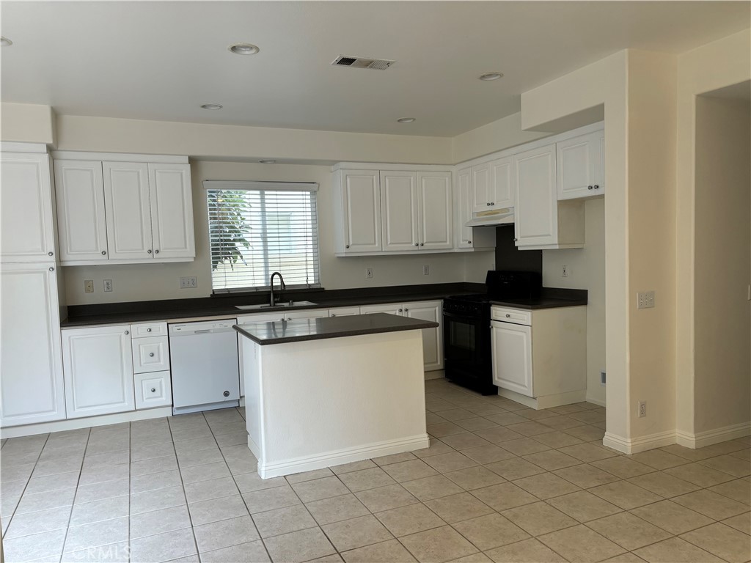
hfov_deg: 67.3
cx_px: 376
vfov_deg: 53.1
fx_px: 564
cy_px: 282
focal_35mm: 26
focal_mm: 5.96
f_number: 1.6
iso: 64
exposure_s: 1/120
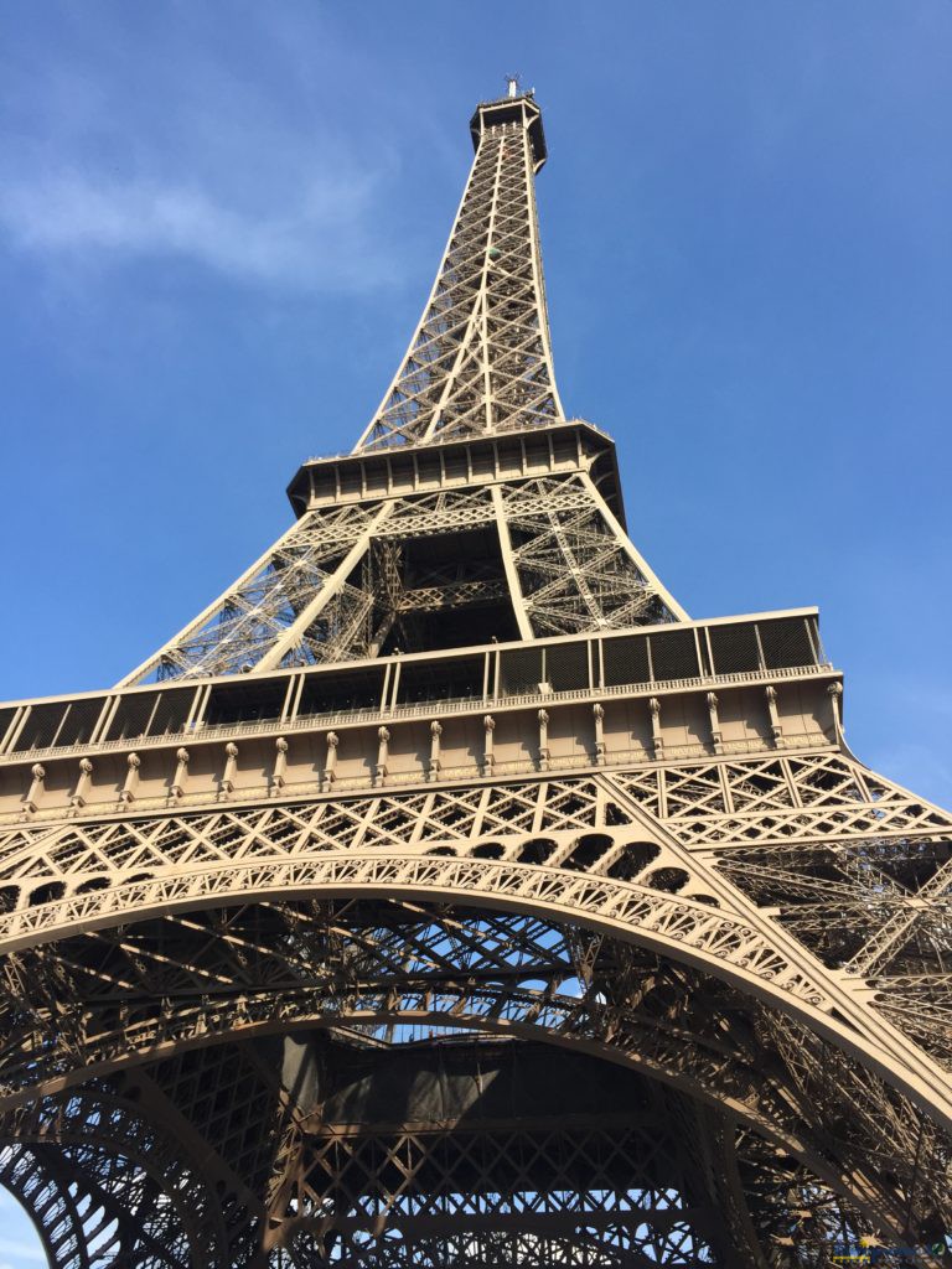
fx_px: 1063
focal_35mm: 29
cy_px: 634
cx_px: 476
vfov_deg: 61.7
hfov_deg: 48.2
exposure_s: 1/1099
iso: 32
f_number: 2.2
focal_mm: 4.15
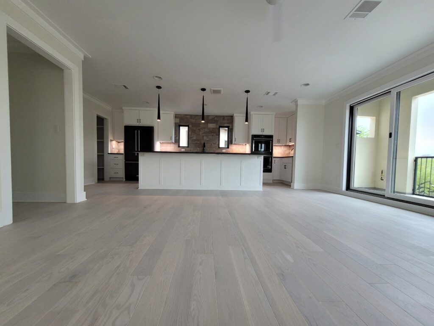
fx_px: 163
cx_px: 217
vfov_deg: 89.9
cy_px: 163
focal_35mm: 13
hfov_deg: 106.2
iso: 200
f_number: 2.2
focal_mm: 1.74
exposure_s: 1/59
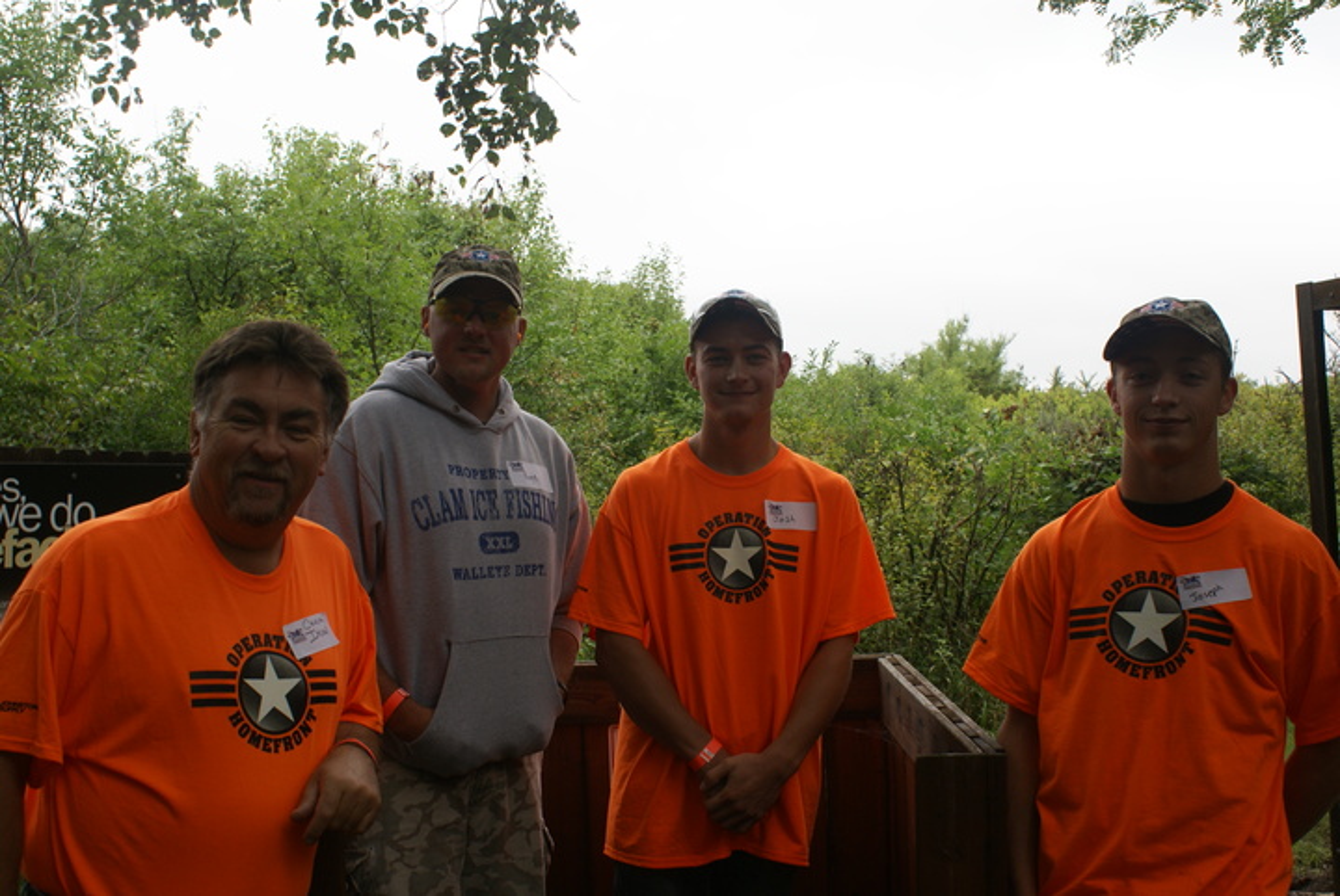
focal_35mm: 42
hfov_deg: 46.3
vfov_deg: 32.0
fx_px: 1565
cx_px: 670
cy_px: 448
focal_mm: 28
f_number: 7.1
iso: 100
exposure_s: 1/60
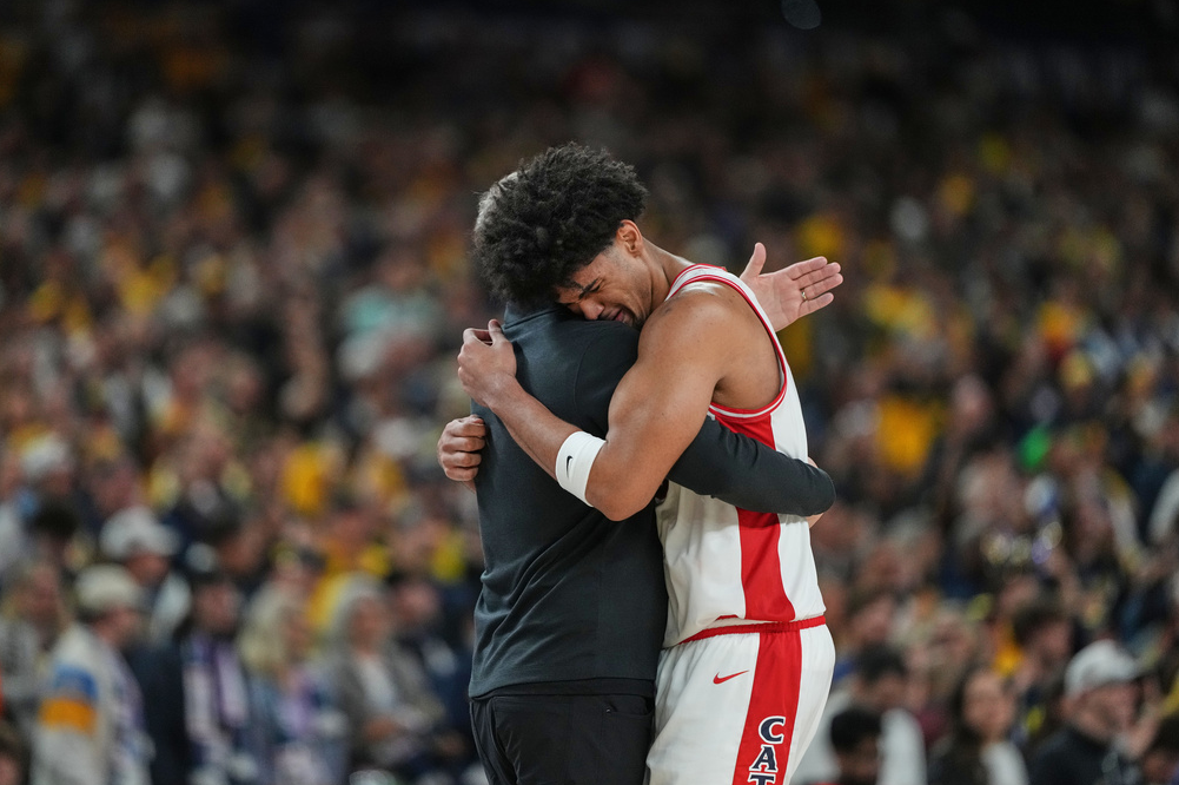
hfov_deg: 6.7
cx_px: 583
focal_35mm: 307
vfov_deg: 4.5
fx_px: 10047
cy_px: 389
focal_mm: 300
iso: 3200
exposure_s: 1/2000
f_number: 2.8
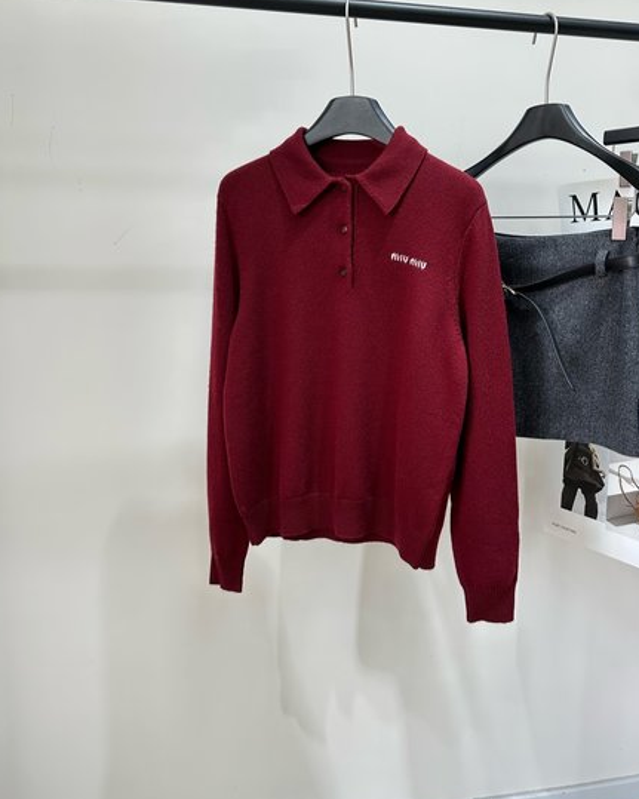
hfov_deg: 49.8
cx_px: 362
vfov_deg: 60.4
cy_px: 379
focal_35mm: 29
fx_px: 686
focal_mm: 6.86
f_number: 1.78
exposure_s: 1/121
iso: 125
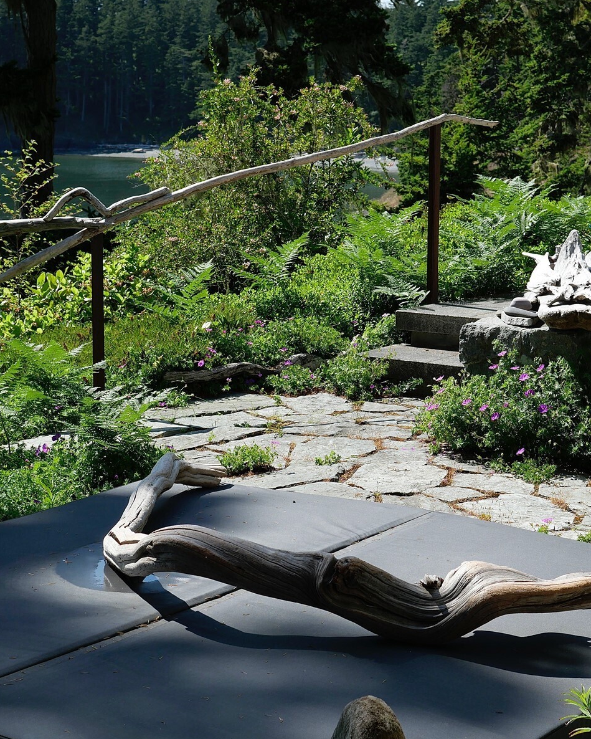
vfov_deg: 24.1
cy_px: 369
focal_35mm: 79
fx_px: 1727
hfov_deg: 19.4
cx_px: 367
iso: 200
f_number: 7.1
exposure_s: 1/400
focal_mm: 30
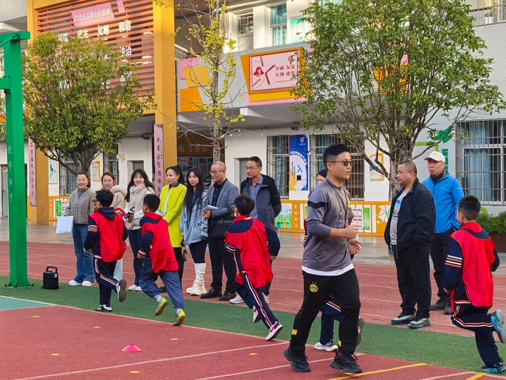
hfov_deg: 26.3
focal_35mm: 74
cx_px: 253
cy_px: 190
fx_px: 1082
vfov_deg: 19.9
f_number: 2
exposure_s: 1/702
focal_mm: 8.5
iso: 50
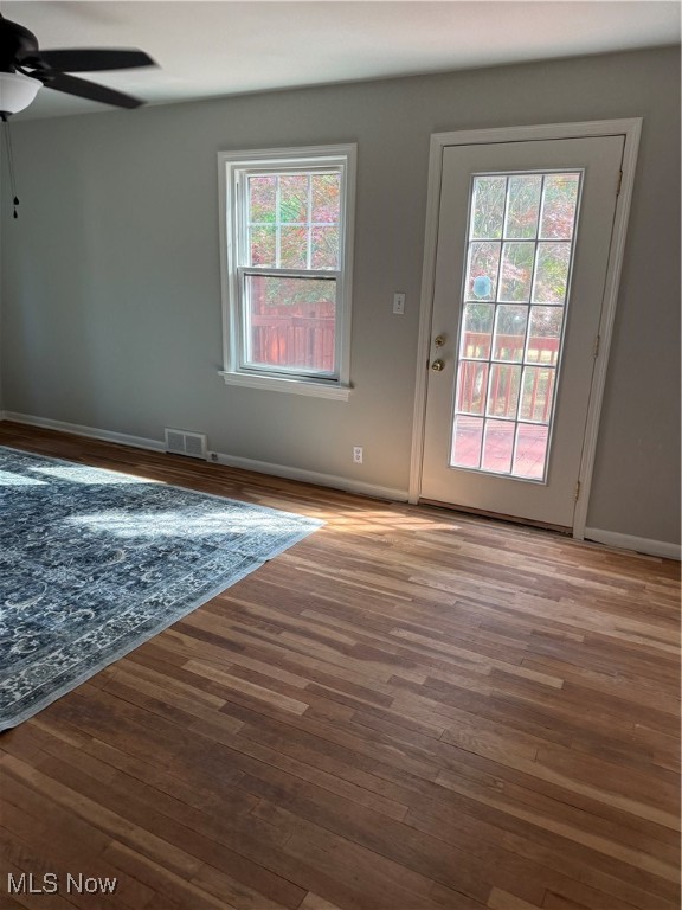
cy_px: 455
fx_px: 630
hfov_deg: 56.8
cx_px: 341
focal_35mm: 24
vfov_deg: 71.6
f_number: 1.78
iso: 160
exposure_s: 1/121
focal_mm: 6.76
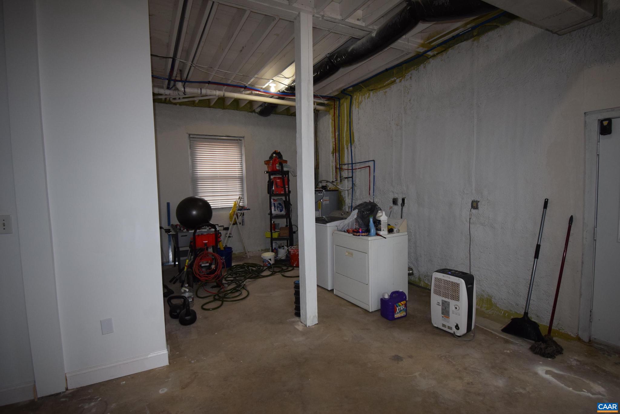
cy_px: 207
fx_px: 297
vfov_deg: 69.8
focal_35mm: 17
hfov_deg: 92.4
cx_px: 310
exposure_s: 1/100
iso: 800
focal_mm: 11.5
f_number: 5
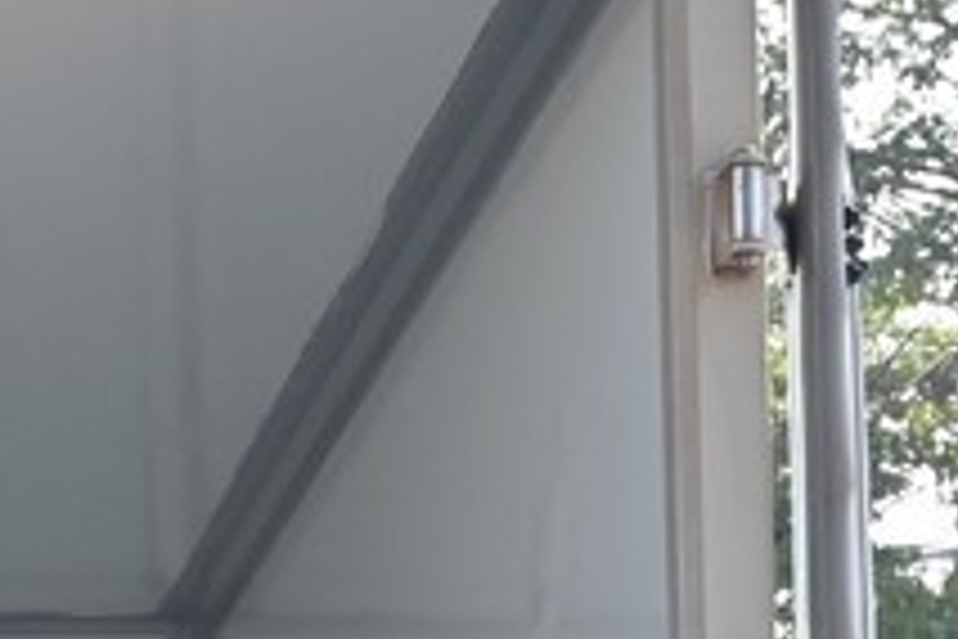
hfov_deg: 9.9
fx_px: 5348
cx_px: -513
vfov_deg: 6.6
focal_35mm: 201
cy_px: 1231
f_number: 5.6
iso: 560
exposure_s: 1/750
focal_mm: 26.5
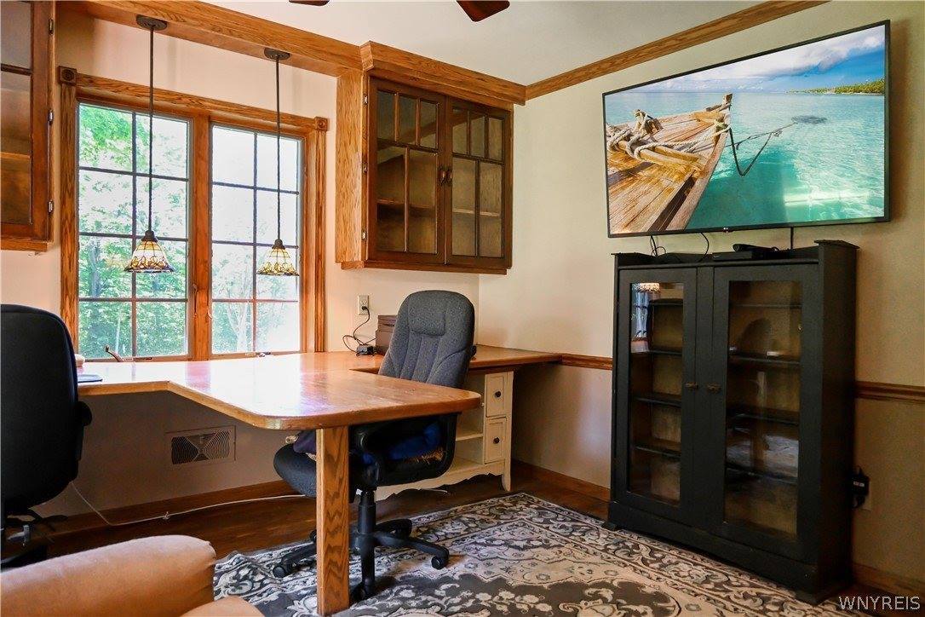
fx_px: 655
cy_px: 308
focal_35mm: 26
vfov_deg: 50.4
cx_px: 462
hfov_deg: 70.4
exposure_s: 1/125
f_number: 3.5
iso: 2800
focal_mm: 17
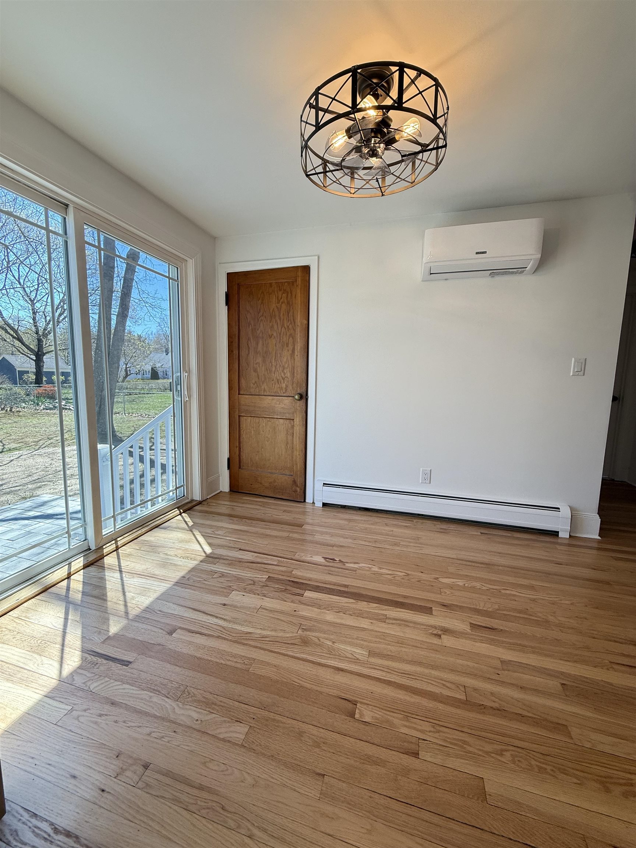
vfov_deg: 102.1
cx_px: 318
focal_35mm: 14
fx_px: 343
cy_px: 424
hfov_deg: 85.7
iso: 64
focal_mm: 2.22
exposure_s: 1/121
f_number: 2.2
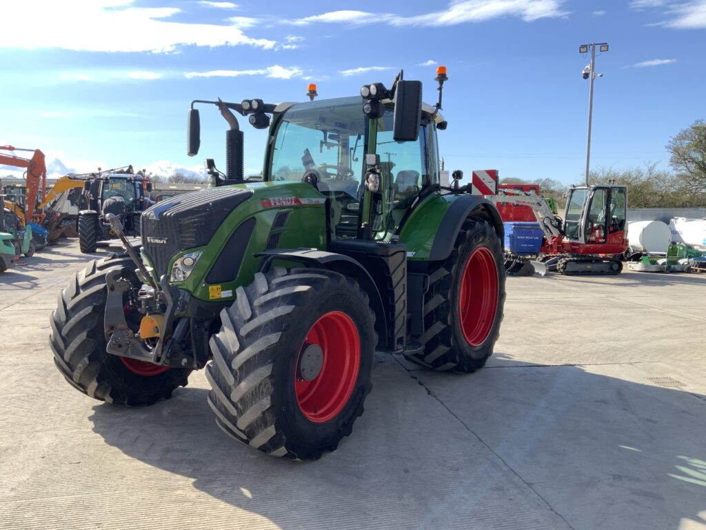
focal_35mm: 29
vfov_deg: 48.2
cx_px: 353
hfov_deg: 61.7
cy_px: 265
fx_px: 591
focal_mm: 3
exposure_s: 1/351
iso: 16
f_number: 1.8
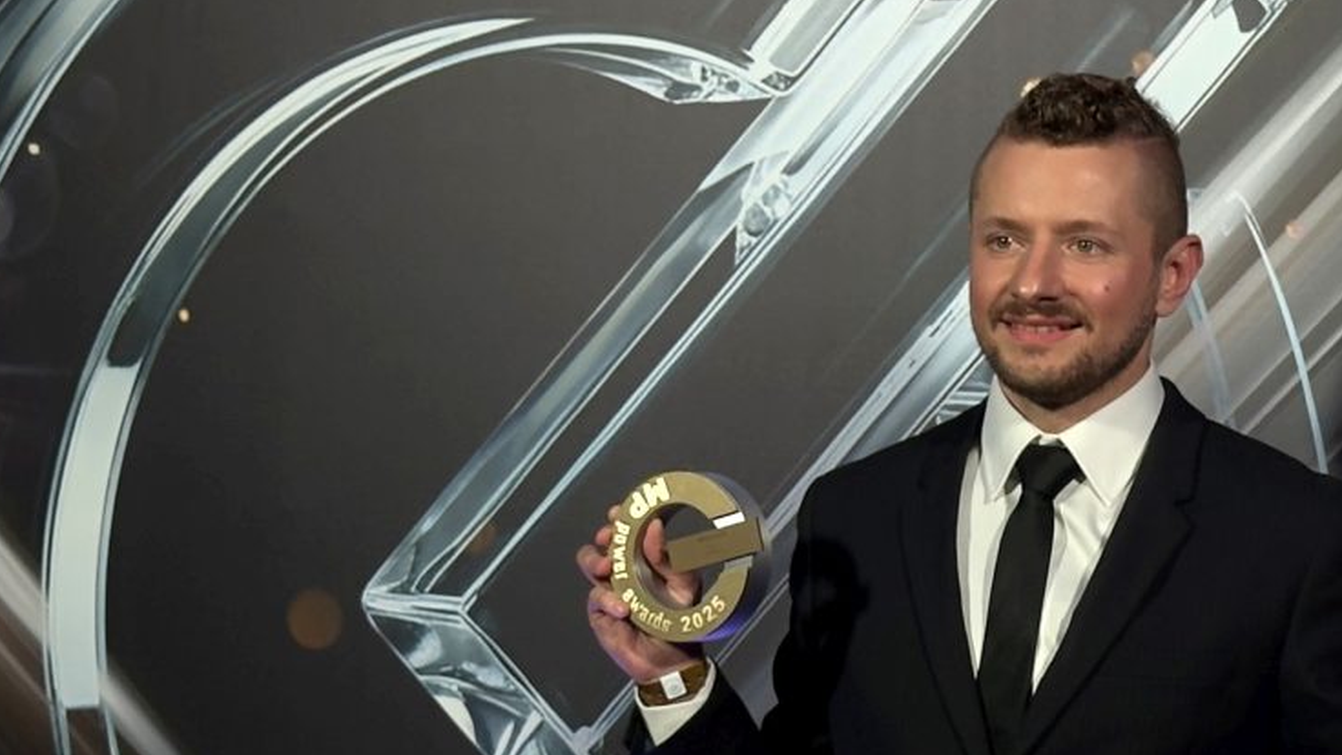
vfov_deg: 13.2
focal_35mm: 91
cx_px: 1027
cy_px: 632
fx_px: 3238
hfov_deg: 23.2
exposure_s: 1/663
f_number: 1.78
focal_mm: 6.76
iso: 64
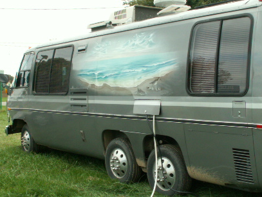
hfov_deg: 34.4
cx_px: 186
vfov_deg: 26.5
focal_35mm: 55
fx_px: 416
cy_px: 92
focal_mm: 5.86
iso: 50
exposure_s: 1/50
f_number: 7.1
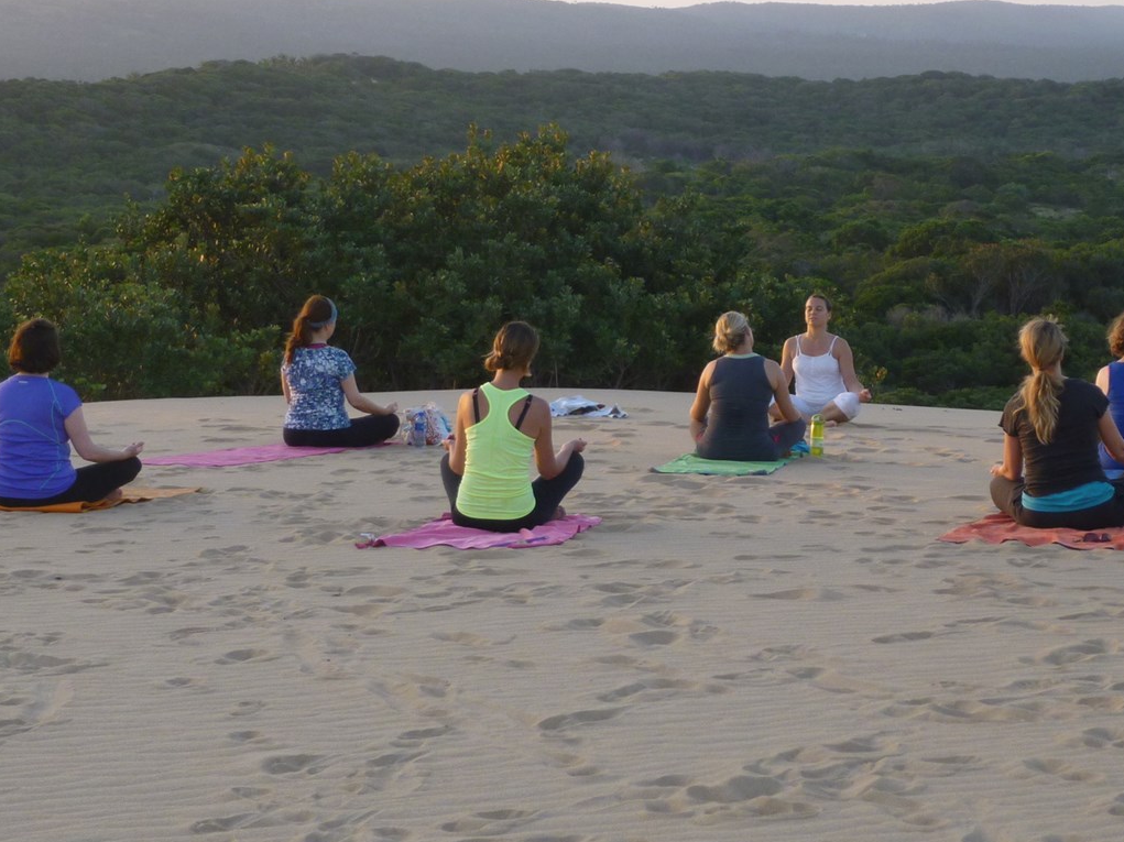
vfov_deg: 15.2
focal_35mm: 97
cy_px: 378
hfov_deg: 20.2
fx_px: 3149
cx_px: 722
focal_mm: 9.9
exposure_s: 1/60
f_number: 4.2
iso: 125
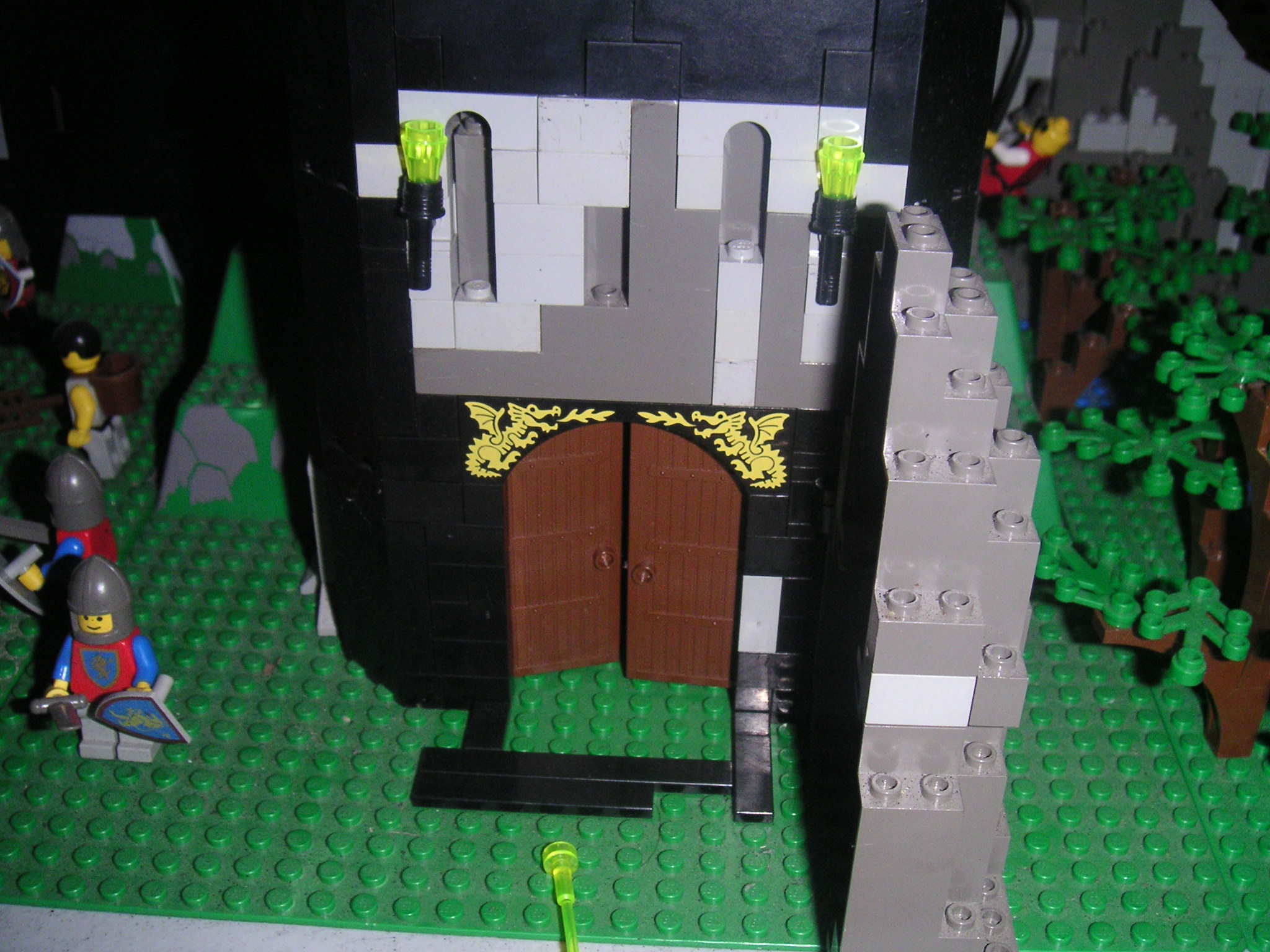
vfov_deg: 37.7
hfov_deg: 49.0
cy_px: 476
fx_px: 1394
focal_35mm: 38
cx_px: 635
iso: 160
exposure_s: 1/45
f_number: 6.7
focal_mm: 6
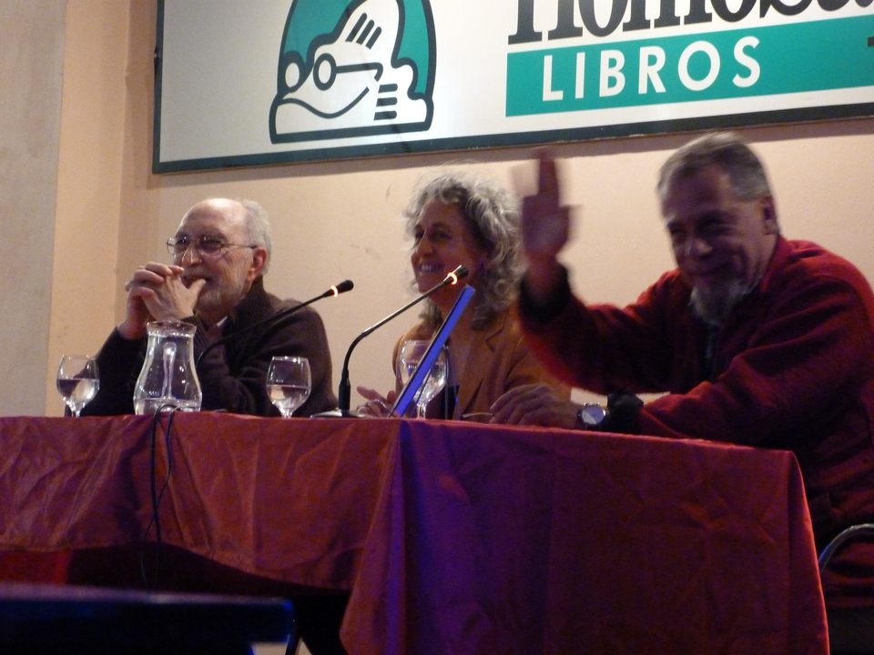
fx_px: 2979
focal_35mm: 118
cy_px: 328
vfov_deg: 12.6
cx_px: 437
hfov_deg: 16.7
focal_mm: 21.2
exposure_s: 1/10
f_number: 3.5
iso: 800
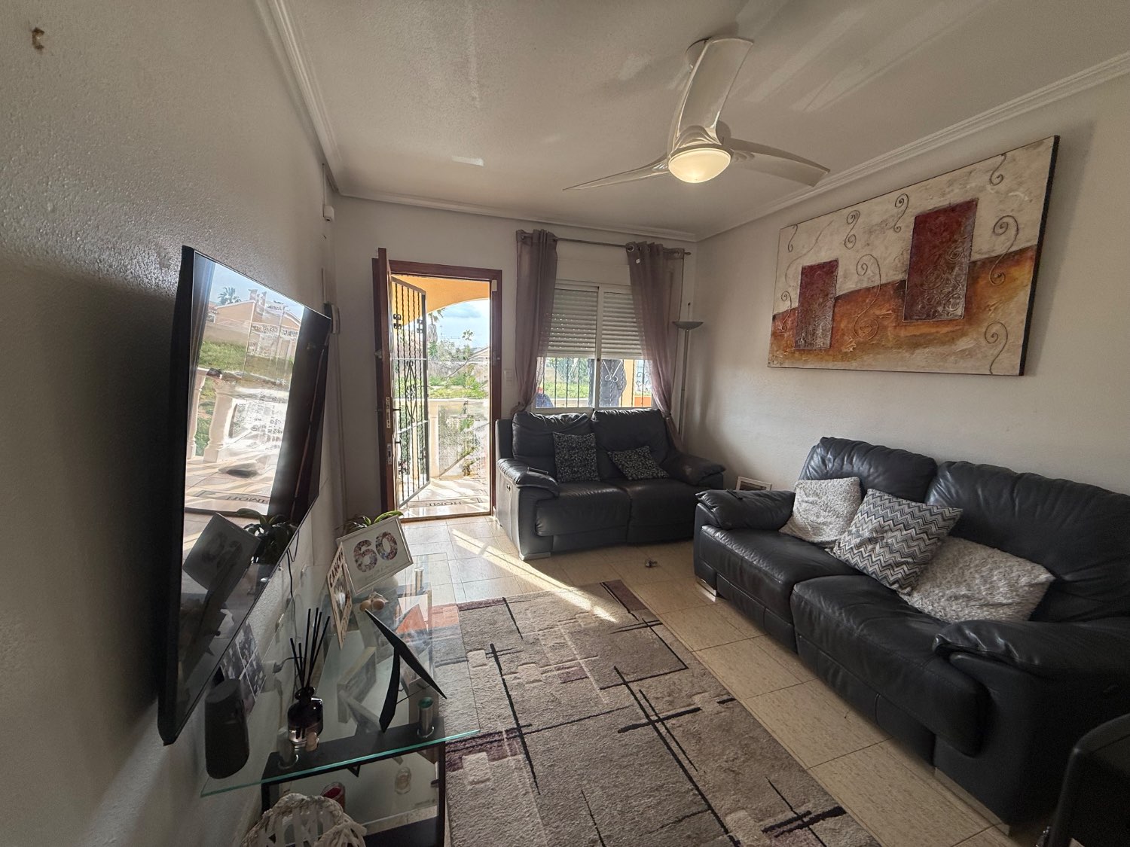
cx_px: 565
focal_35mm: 14
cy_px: 424
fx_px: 457
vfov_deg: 85.7
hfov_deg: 102.1
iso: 64
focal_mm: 2.22
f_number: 2.2
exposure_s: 1/179
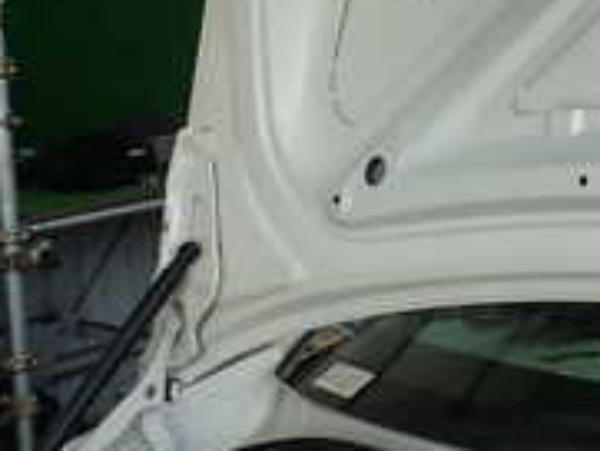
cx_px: 872
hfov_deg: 20.5
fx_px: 1440
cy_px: 7
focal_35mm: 83
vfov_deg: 17.4
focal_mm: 4.5
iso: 100
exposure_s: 1/250
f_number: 2.8
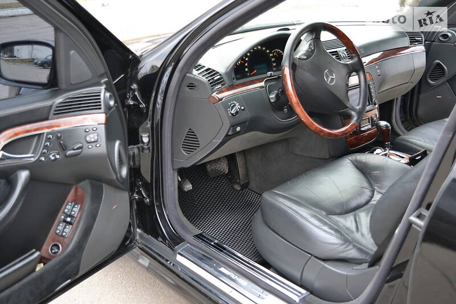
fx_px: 494
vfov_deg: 34.2
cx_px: 228
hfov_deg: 49.6
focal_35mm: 39
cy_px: 152
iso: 800
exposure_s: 1/100
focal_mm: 26
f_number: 4
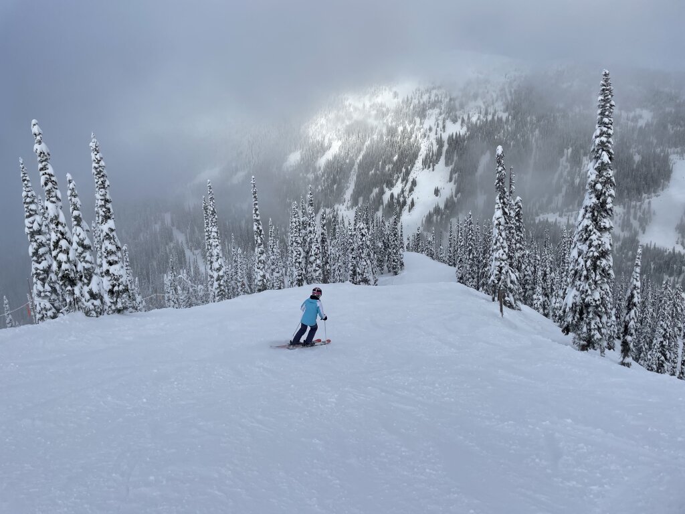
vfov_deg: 53.1
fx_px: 515
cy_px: 257
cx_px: 342
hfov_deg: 67.3
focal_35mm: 26
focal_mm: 4.2
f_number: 1.6
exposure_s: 1/4132
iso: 32
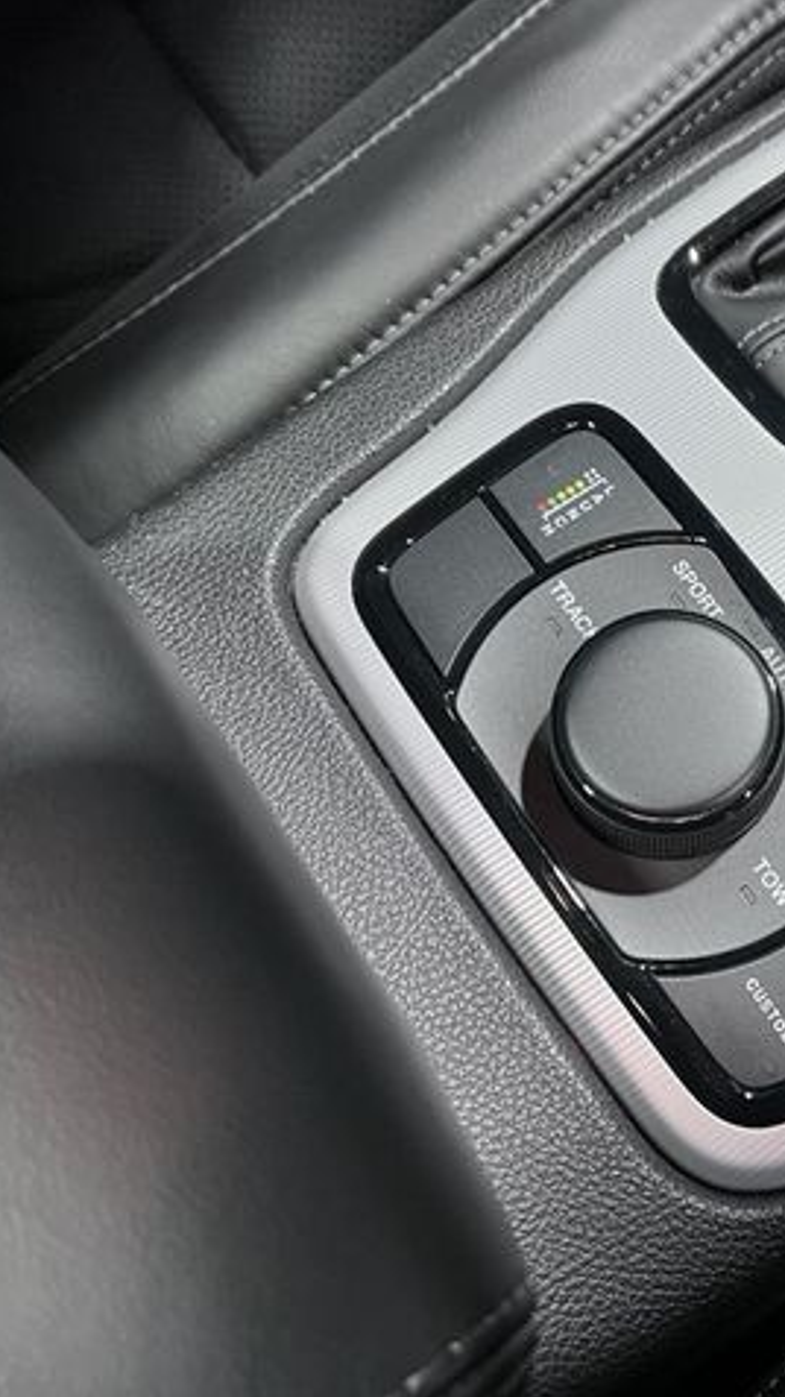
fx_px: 1407
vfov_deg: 52.8
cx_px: 759
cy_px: 697
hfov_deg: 29.4
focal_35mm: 38
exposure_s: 1/60
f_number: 1.5
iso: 200
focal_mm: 5.7
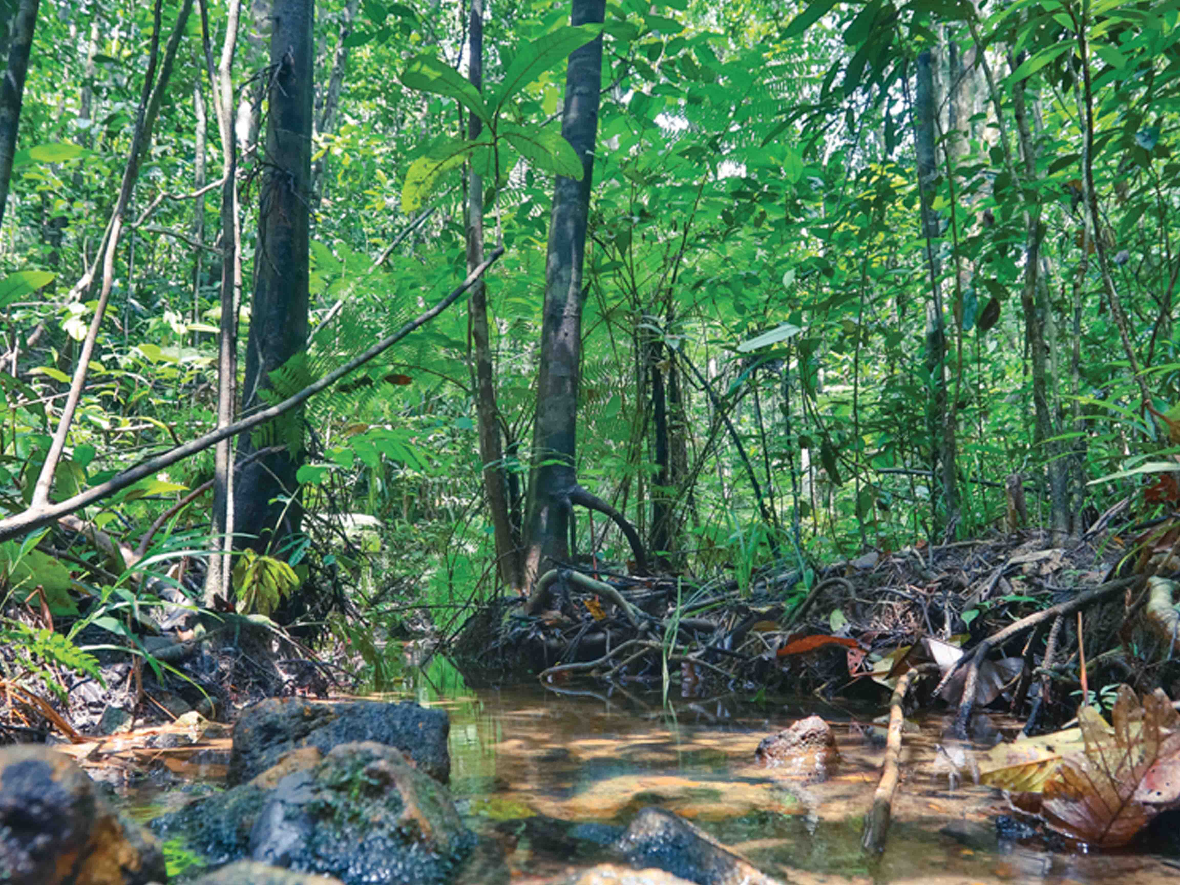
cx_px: 590
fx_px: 2216
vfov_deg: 22.6
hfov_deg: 29.8
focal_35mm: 65
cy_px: 442
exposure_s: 1/2000
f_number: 2.2
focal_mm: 3.81
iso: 50
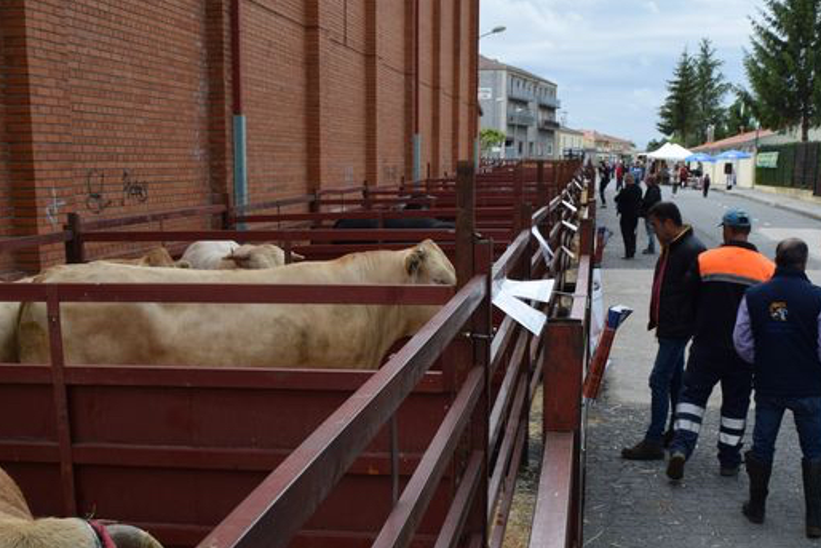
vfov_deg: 31.5
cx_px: 430
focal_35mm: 42
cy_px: 389
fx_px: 958
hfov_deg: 46.4
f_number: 9
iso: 200
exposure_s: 1/320
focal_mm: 18
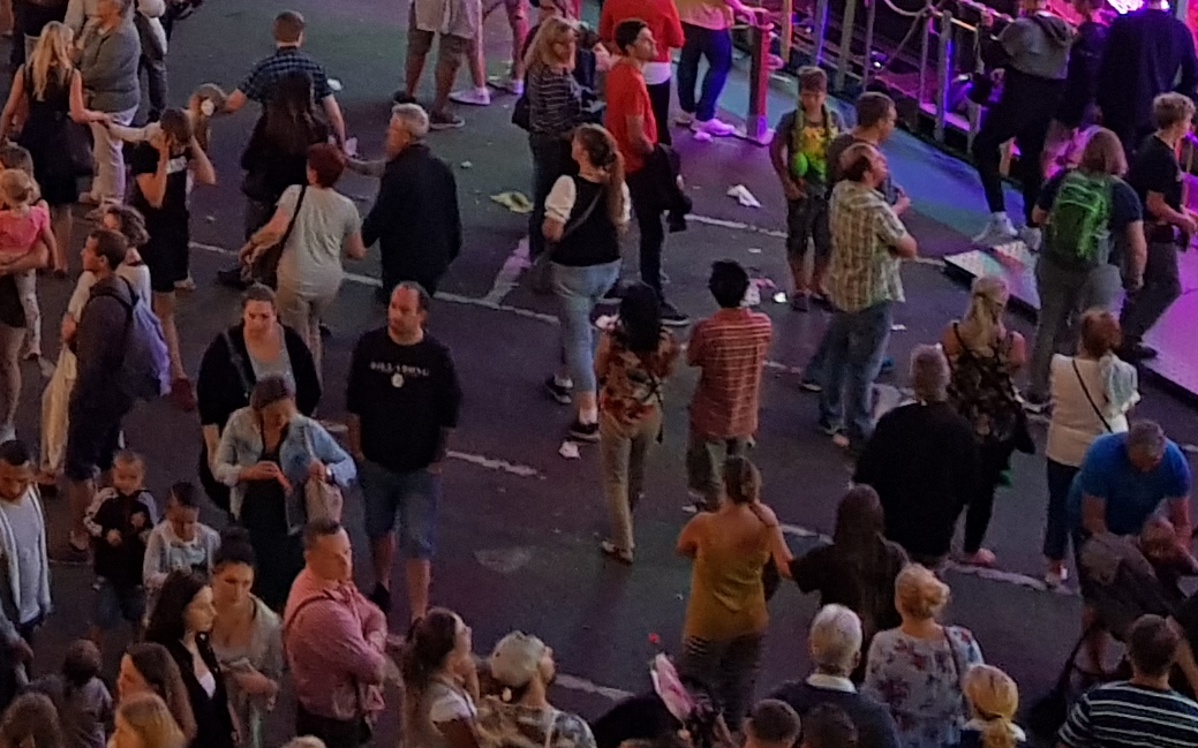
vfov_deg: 11.6
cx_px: -240
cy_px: -436
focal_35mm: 107
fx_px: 3493
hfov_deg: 18.4
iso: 200
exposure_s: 1/50
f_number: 1.7
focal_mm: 4.2
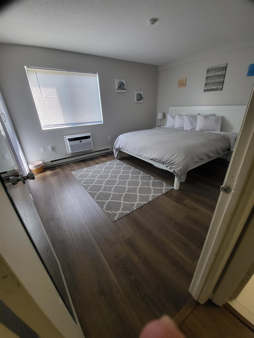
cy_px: 169
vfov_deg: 106.2
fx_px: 127
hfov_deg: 89.9
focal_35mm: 13
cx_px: 127
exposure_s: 1/60
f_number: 2.2
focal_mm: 1.74
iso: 320
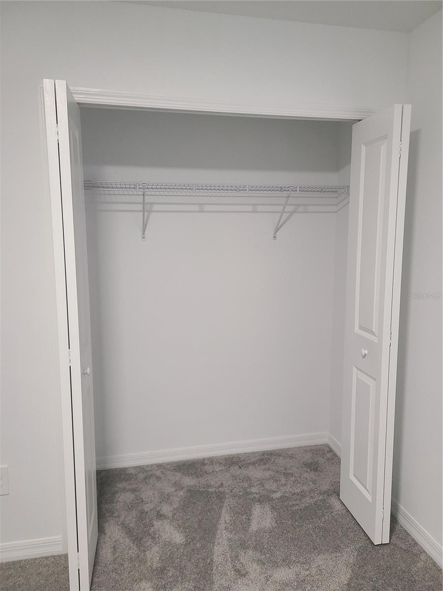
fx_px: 444
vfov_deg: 67.3
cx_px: 222
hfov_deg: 53.1
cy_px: 296
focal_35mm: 26
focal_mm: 5.4
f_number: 1.8
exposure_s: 1/60
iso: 250
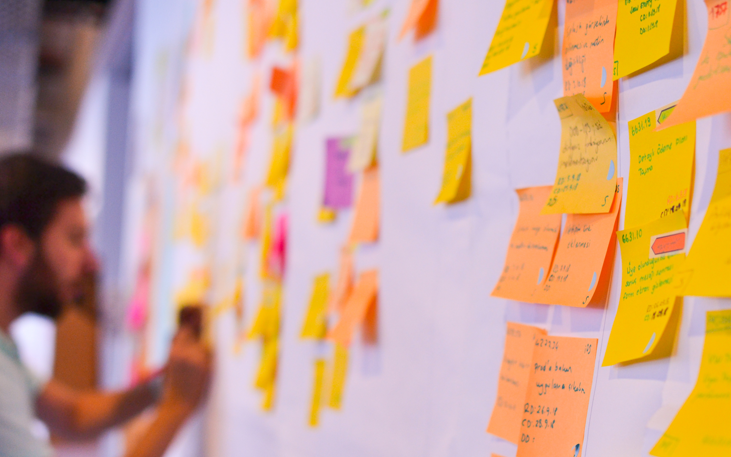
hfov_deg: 30.8
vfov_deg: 19.5
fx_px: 1328
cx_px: 343
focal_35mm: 67
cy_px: 298
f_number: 2.5
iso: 400
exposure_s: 1/60
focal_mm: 35
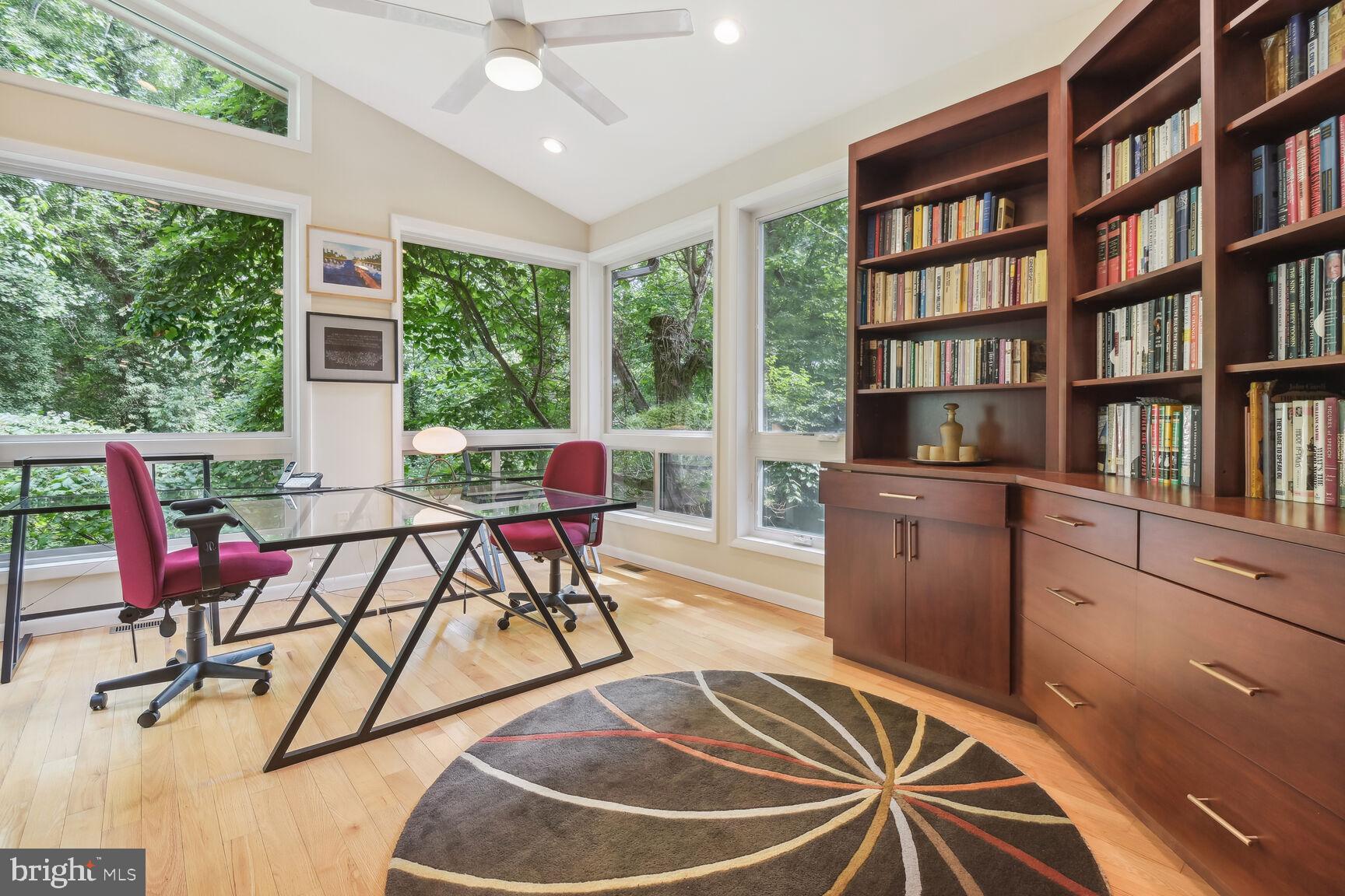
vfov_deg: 73.7
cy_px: 448
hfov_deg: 96.7
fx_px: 598
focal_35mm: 16
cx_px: 672
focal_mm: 16
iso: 500
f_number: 8
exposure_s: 1/10
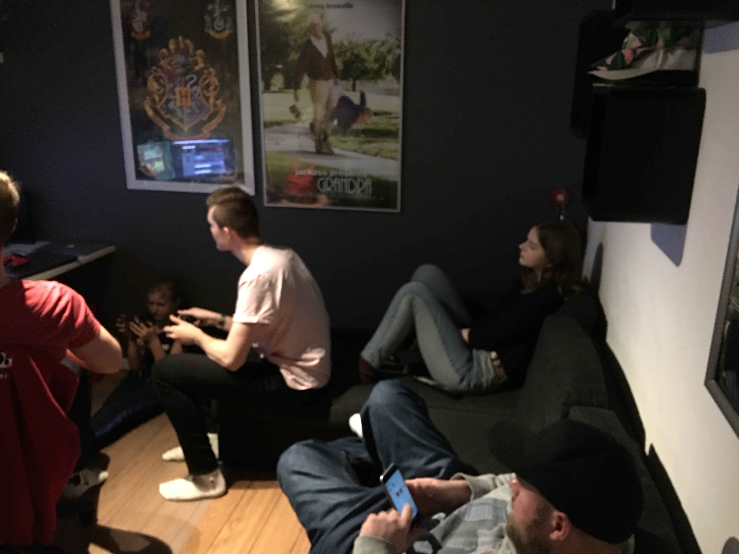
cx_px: 370
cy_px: 277
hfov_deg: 61.7
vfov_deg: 48.2
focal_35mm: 29
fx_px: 619
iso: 160
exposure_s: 1/4
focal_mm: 4.15
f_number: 2.2
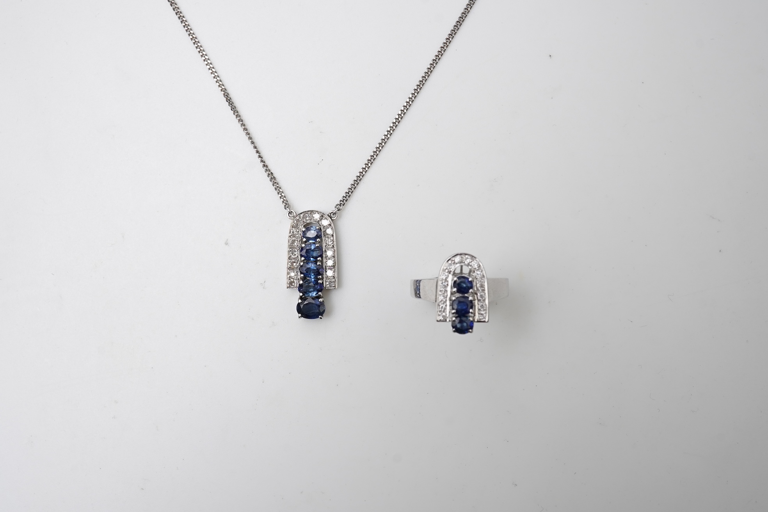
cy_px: 256
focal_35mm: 45
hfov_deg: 43.6
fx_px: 960
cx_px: 384
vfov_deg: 29.9
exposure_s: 1/125
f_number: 18
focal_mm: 30
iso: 400
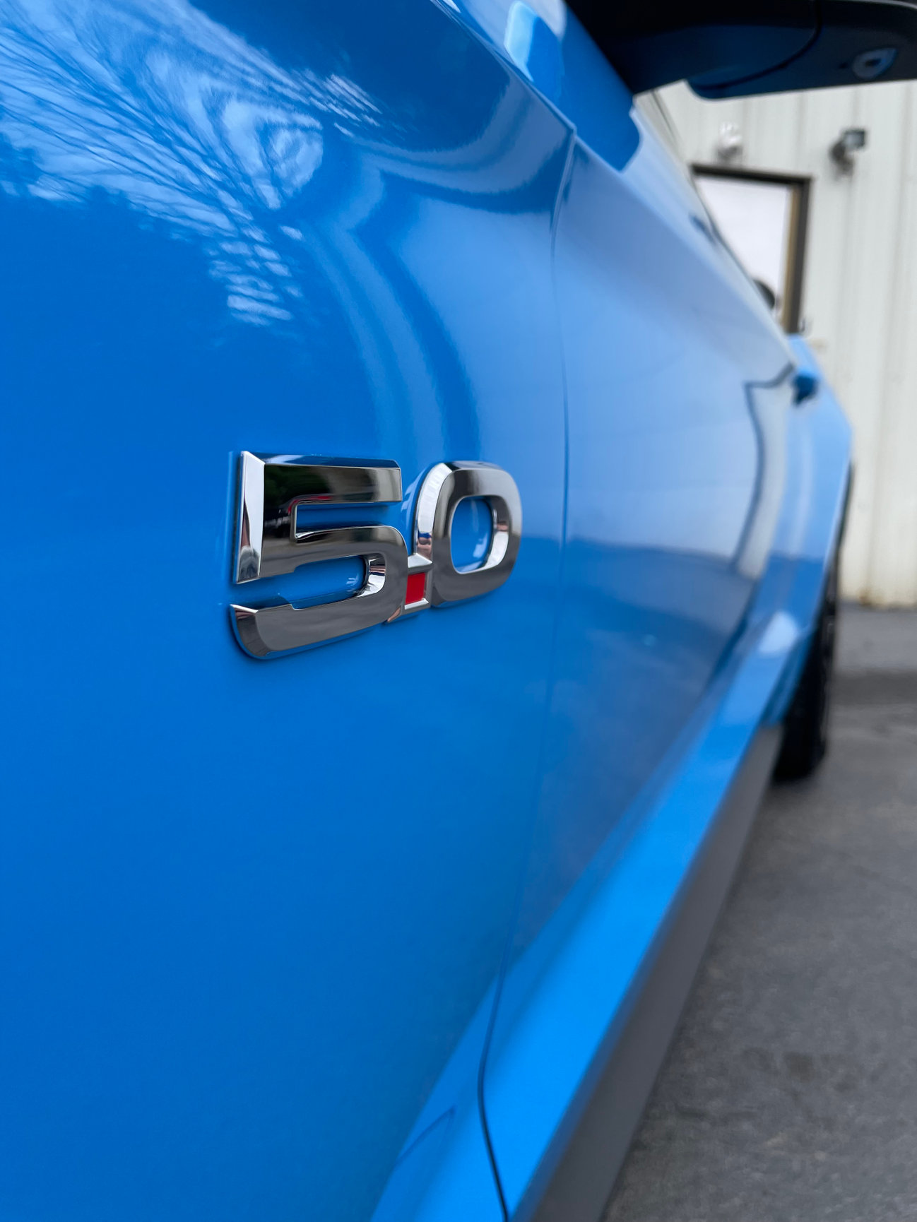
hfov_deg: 53.1
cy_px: 611
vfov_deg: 67.3
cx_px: 458
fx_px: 918
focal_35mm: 26
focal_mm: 4.2
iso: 32
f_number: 1.6
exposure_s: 1/749
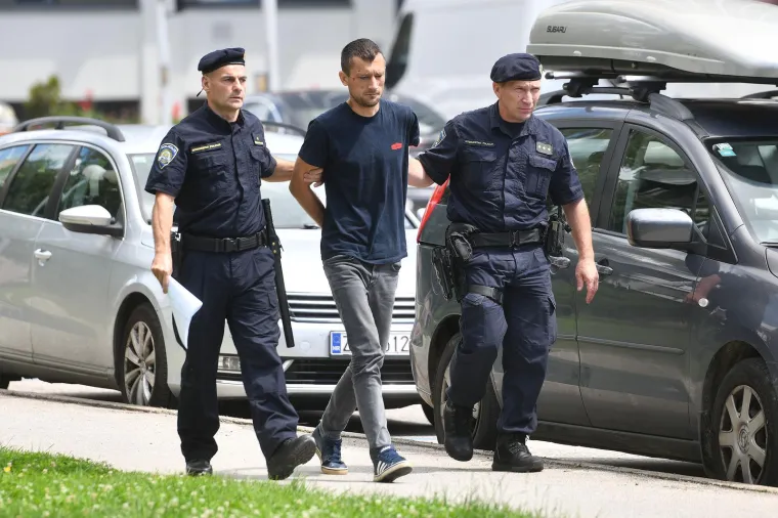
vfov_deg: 6.9
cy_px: 259
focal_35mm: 200
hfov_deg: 10.3
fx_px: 4320
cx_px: 389
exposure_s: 1/800
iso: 140
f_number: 5
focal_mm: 200
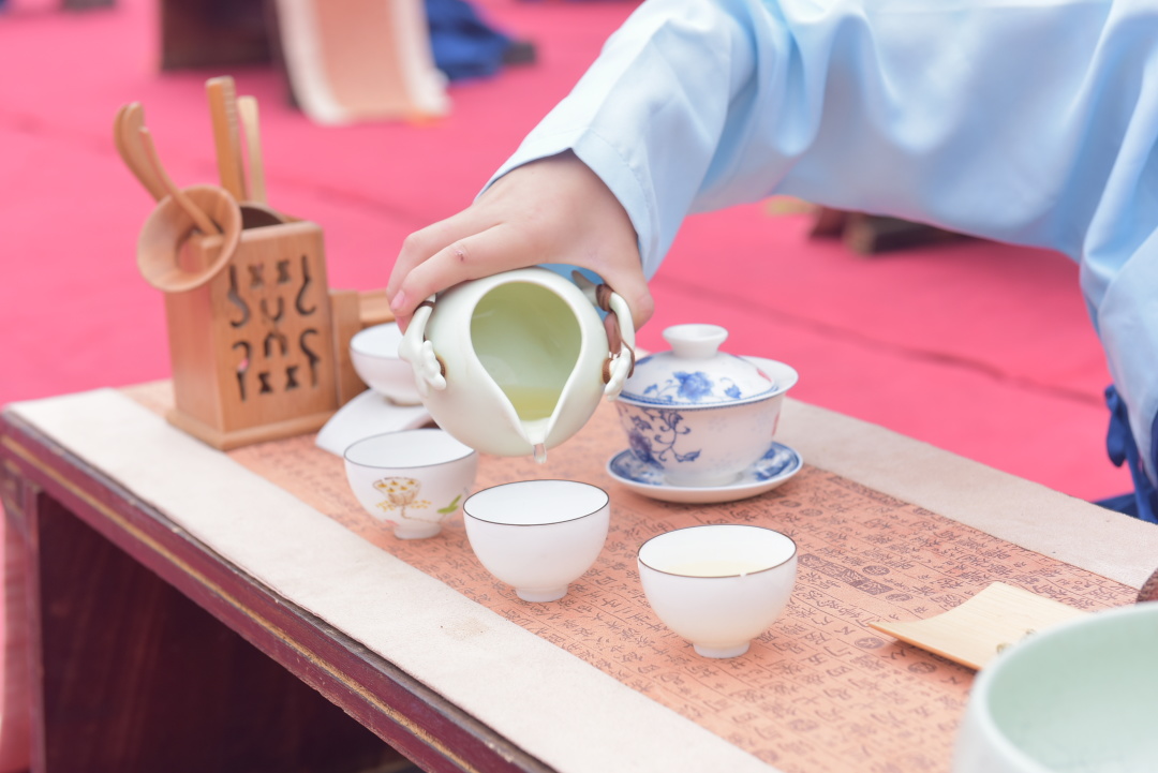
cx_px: 579
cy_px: 386
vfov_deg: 19.5
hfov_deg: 28.8
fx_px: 2252
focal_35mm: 70
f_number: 6.3
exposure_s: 1/125
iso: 320
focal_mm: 70
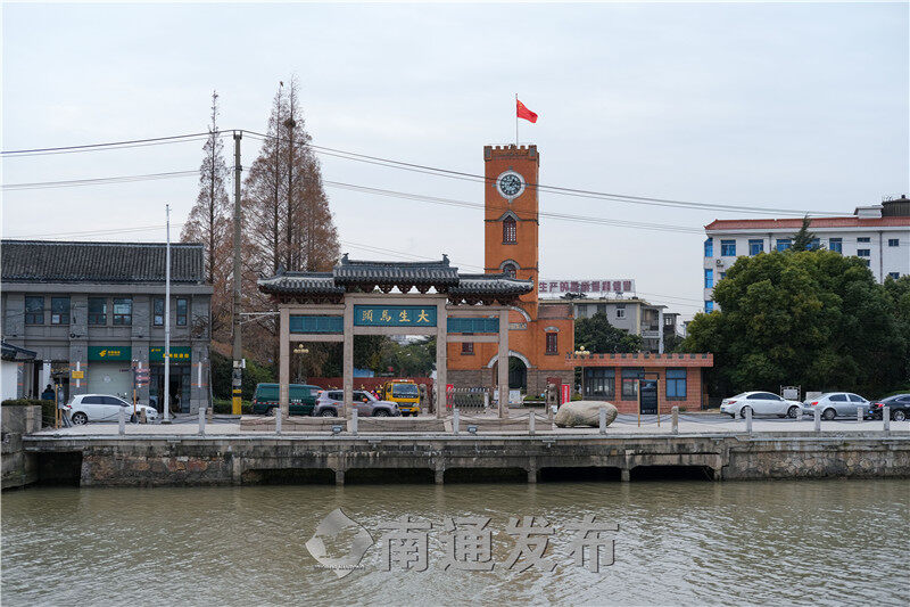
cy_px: 304
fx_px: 1339
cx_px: 455
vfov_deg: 25.5
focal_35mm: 53
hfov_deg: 37.5
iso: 160
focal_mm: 35
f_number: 4.5
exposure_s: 1/350
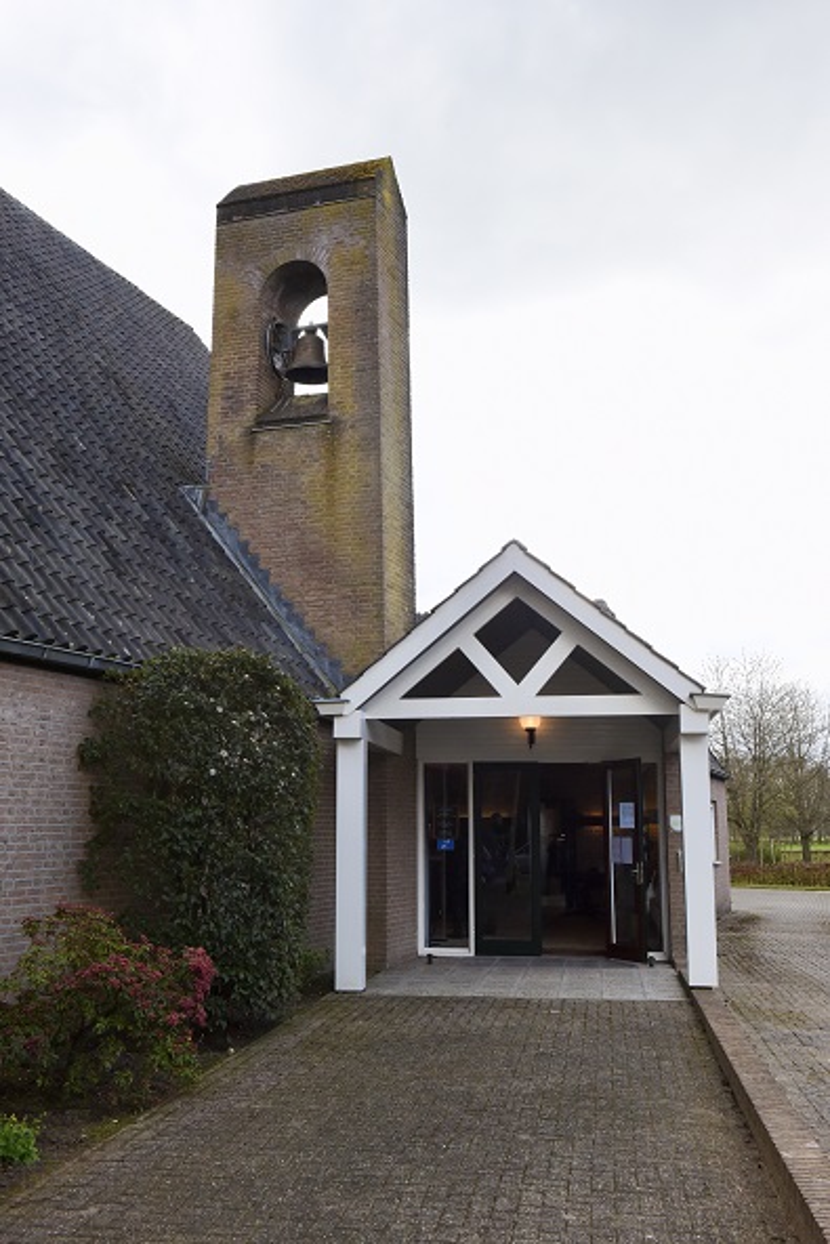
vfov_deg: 54.4
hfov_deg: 37.9
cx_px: 415
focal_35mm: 35
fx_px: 1210
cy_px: 622
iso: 2000
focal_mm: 35
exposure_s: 1/640
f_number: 13
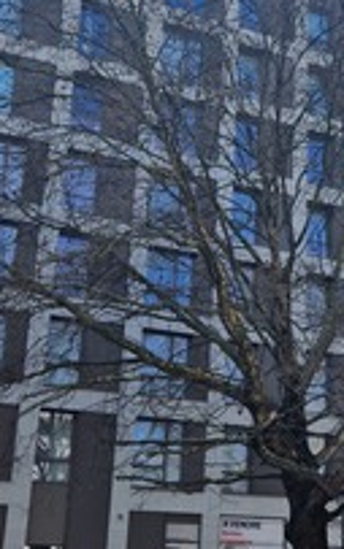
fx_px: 899
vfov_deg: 34.0
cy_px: 300
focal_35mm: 60
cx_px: 288
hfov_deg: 21.3
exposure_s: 1/1340
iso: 50
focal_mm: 5.4
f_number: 1.8
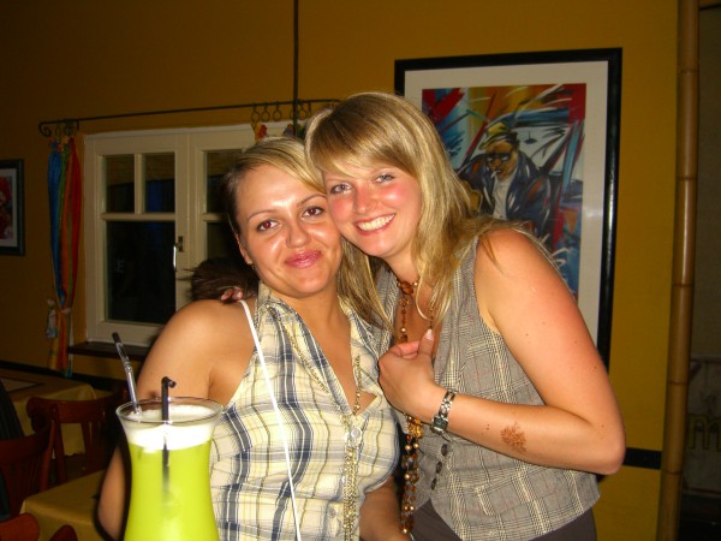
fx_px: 791
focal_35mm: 38
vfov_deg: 37.7
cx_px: 360
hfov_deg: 49.0
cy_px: 270
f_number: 2.8
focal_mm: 7.9
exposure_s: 1/60
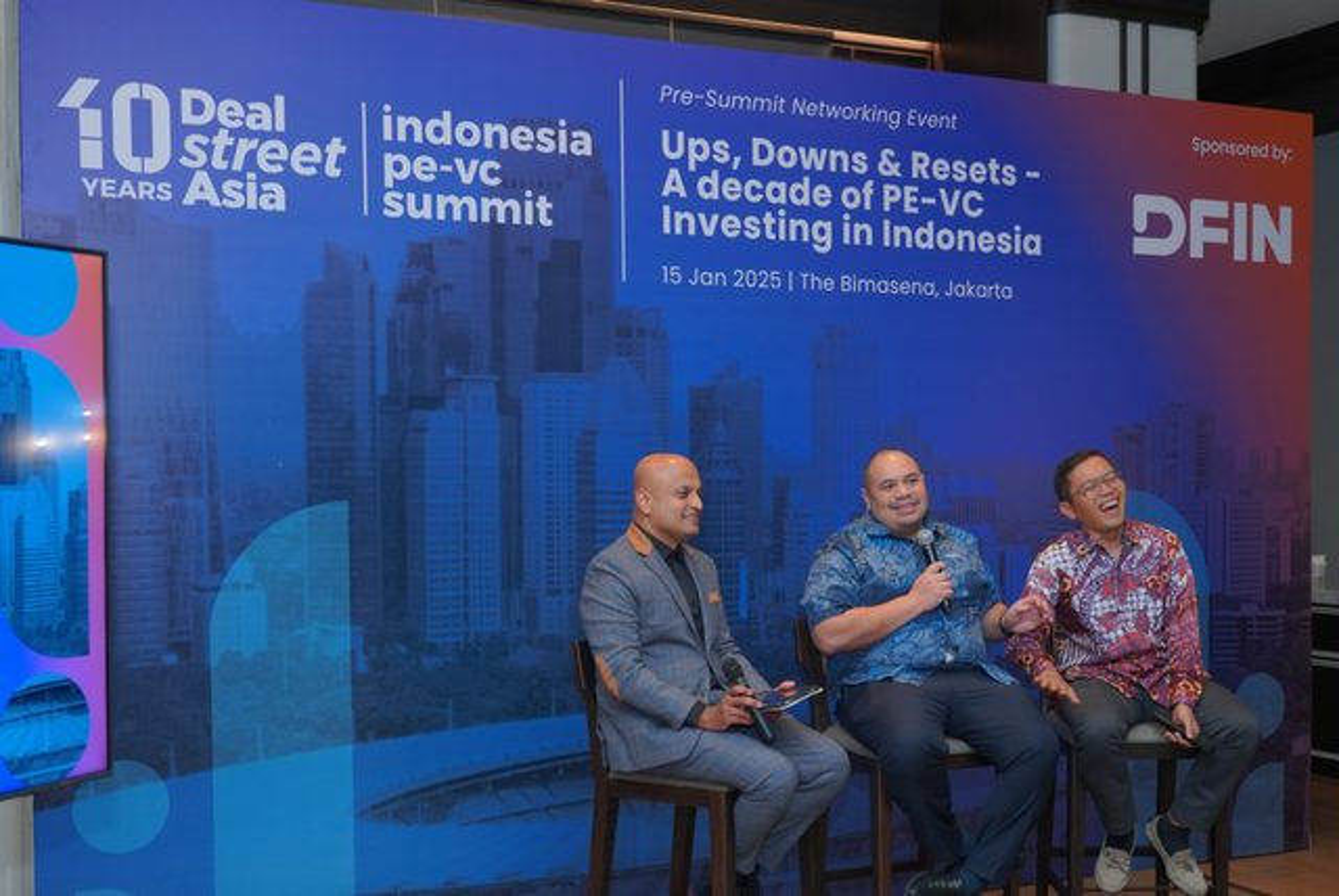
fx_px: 1266
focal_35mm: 34
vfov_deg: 39.0
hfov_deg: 55.8
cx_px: 670
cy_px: 448
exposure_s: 1/160
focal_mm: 34
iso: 800
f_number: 2.8
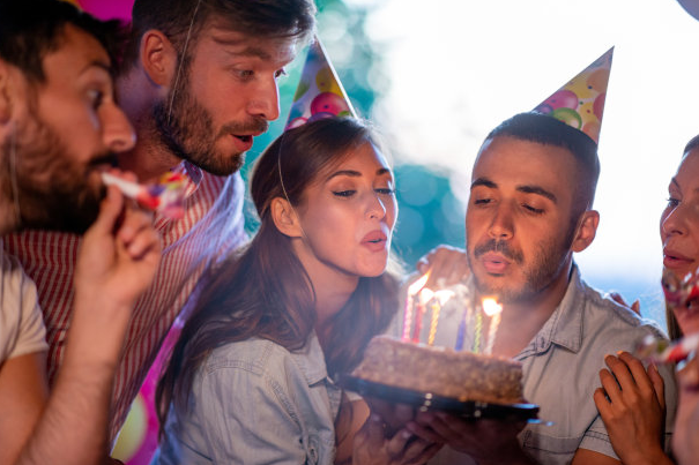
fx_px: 1669
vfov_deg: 15.9
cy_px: 232
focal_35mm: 86
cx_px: 348
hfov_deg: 23.7
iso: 640
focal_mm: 85
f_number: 1.6
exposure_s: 1/400
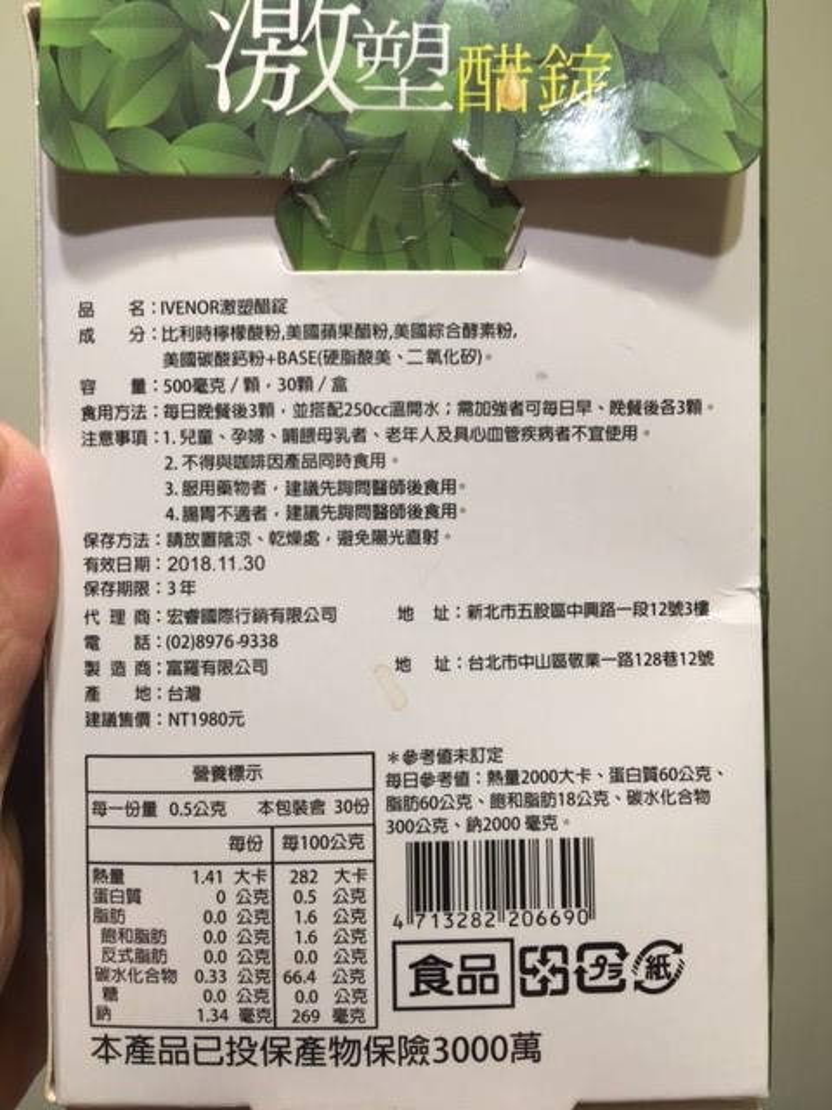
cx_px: 416
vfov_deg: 61.7
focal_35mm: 29
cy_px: 555
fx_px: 929
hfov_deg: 48.2
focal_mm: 4.15
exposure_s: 1/30
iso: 80
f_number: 2.2
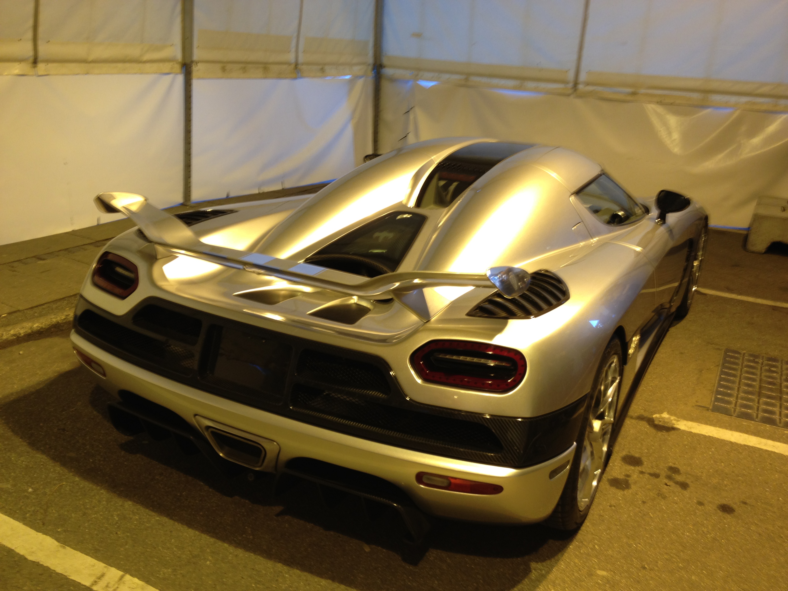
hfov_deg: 52.6
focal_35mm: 35
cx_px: 394
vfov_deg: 40.7
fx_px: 797
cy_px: 296
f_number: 2.4
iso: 64
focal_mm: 4.28
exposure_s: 1/20
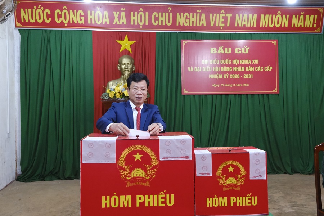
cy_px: 108
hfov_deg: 63.7
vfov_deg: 45.0
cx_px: 162
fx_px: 261
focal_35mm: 29
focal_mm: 19.2
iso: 4000
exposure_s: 1/100
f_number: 4
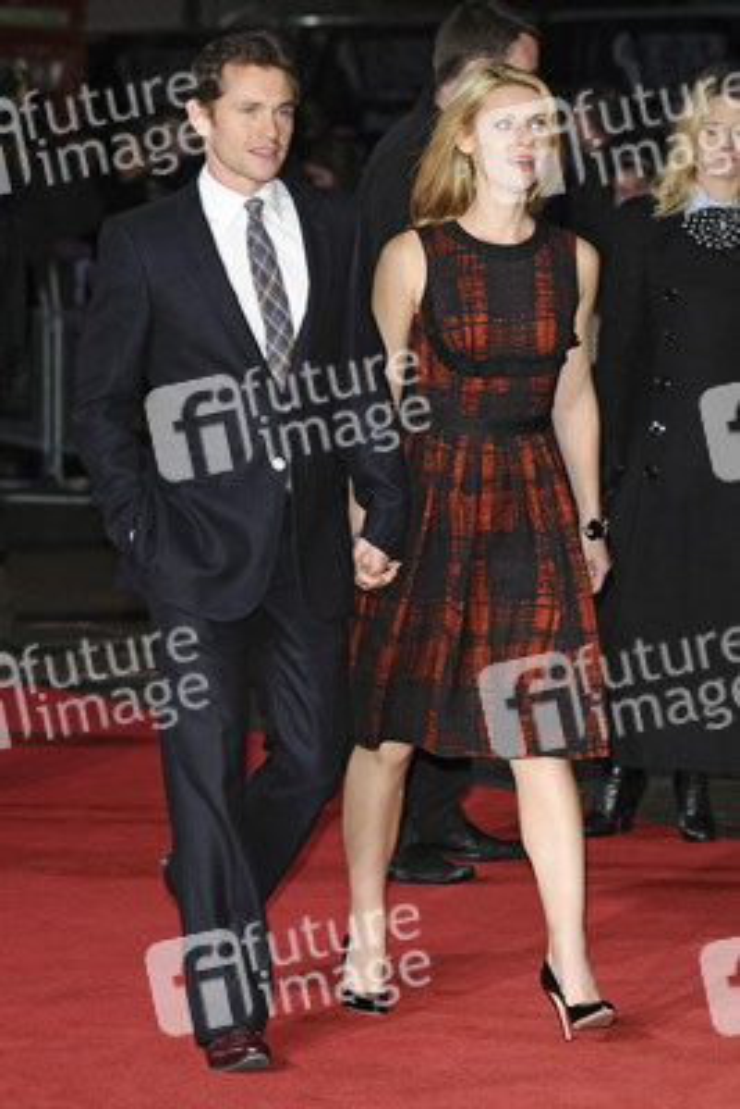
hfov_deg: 8.2
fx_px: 5175
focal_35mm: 168
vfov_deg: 12.2
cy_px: 554
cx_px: 370
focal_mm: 112
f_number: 4.5
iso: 500
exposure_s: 1/125
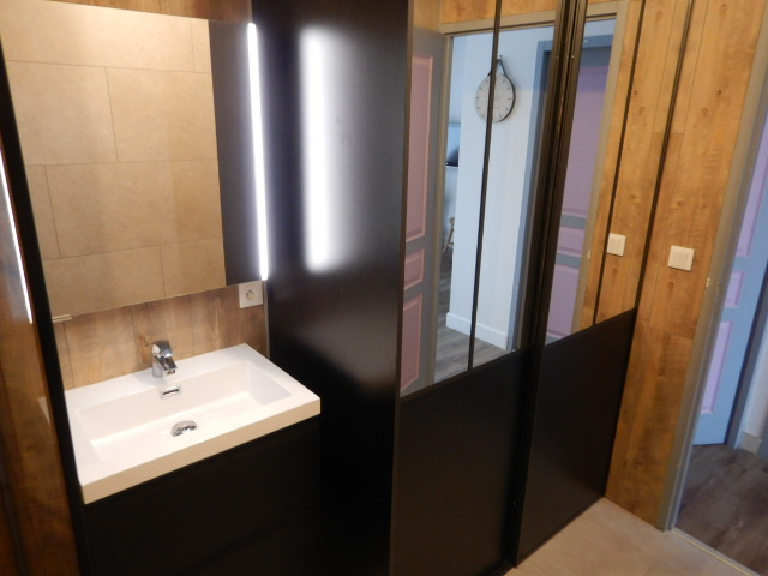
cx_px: 384
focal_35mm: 24
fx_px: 532
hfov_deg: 71.6
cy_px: 288
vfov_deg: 56.8
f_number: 2.8
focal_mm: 4.3
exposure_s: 1/13
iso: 400
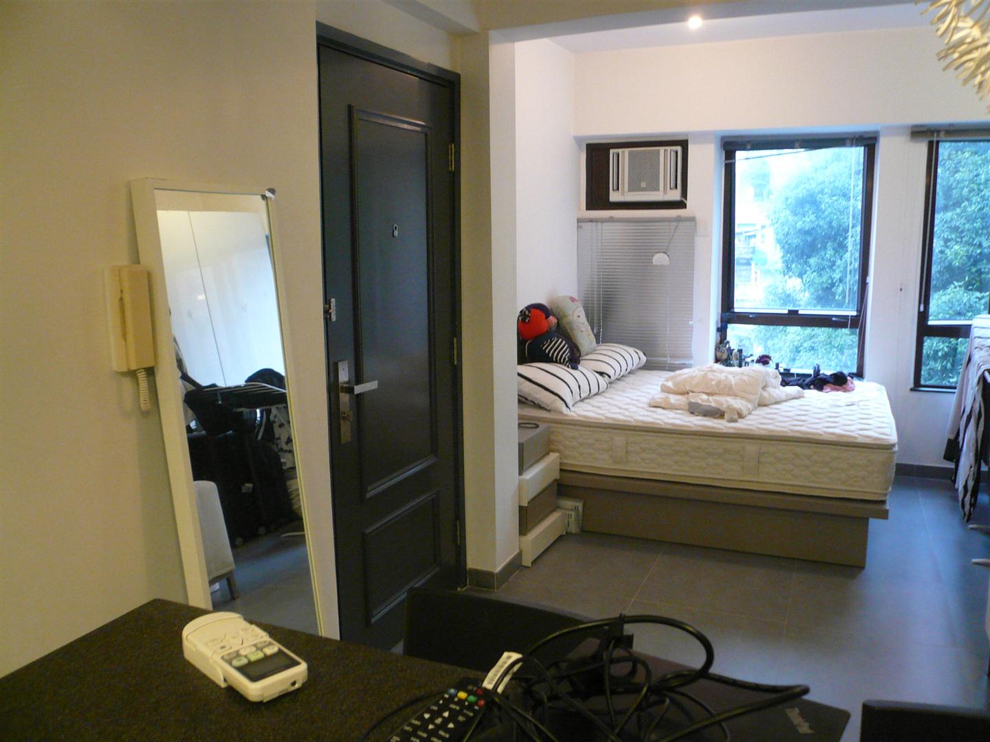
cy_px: 371
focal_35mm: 28
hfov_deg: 63.4
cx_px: 495
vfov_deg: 49.7
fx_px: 801
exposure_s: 1/13
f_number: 2.8
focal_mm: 4.6
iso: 200
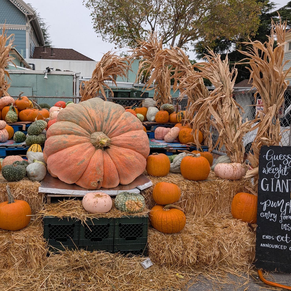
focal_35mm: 29
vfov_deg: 55.6
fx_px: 276
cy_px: 146
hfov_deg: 55.0
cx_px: 109
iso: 20
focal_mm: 6.9
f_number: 1.68
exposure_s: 1/589
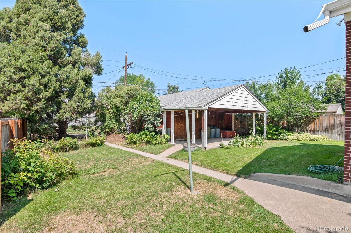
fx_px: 166
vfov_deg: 70.3
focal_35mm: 17
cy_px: 116
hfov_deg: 93.3
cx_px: 176
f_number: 8
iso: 400
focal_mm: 17
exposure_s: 1/100
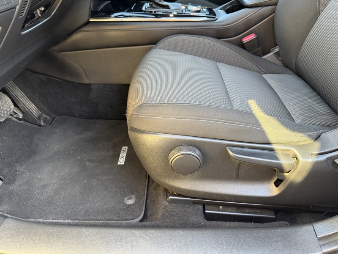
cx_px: 169
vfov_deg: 56.8
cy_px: 127
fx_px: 234
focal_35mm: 24
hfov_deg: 71.6
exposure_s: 1/60
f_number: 1.78
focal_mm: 6.76
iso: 320
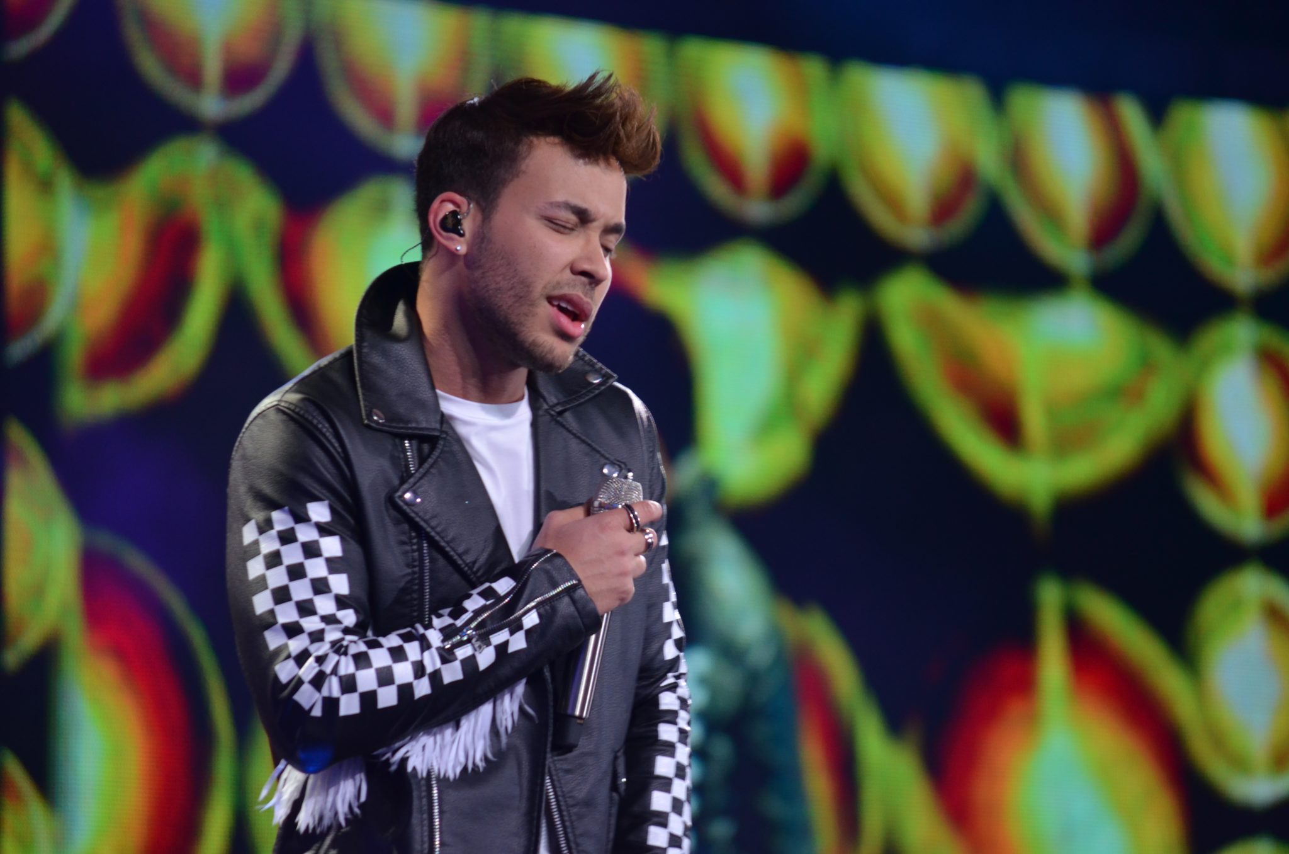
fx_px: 9646
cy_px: 427
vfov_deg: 5.1
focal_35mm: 270
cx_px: 644
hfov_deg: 7.6
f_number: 5.6
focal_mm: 180
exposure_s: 1/125
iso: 800
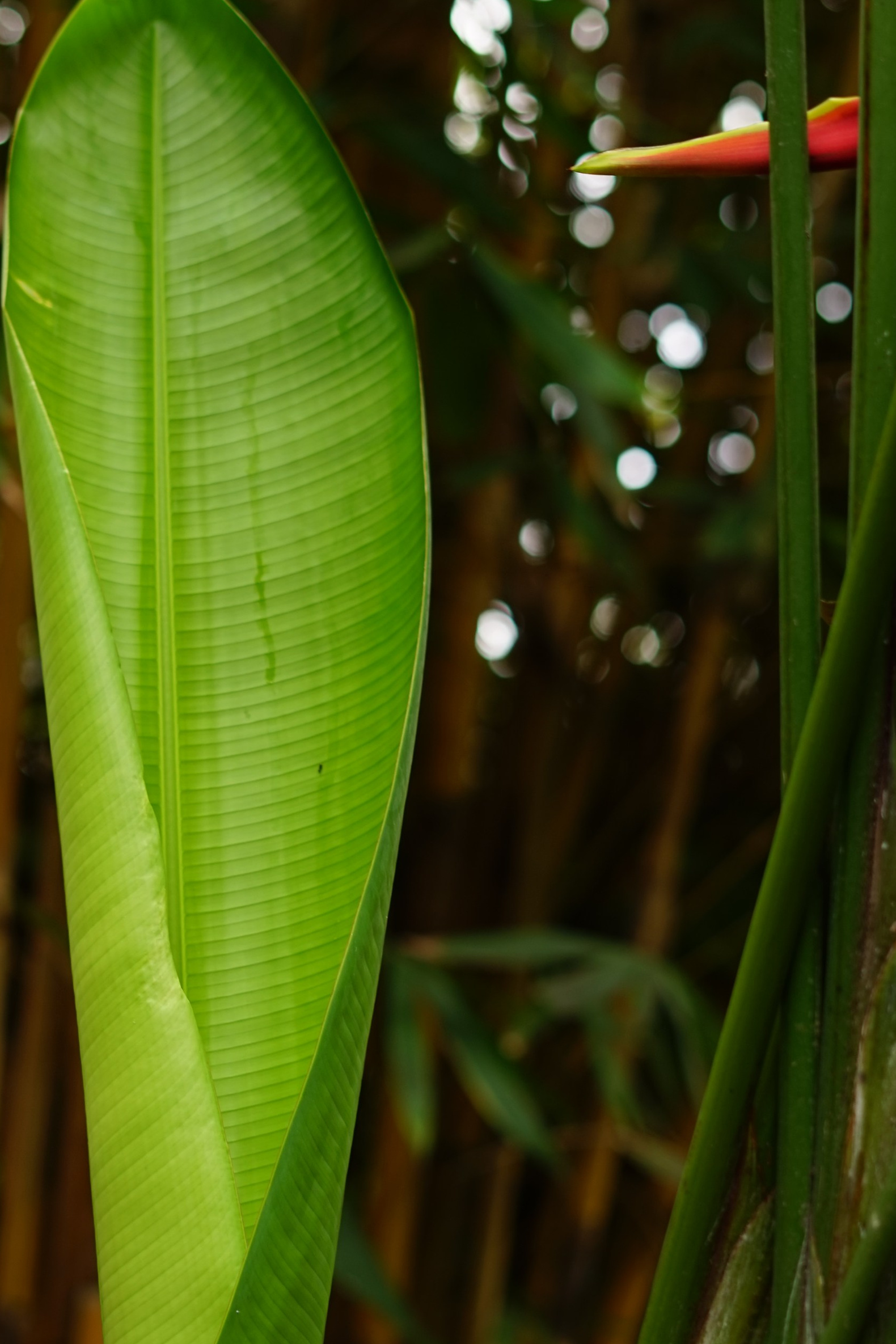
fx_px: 3024
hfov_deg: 16.7
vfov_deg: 25.0
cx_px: 187
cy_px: 780
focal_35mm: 81
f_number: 2.5
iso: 100
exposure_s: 1/100
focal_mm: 50
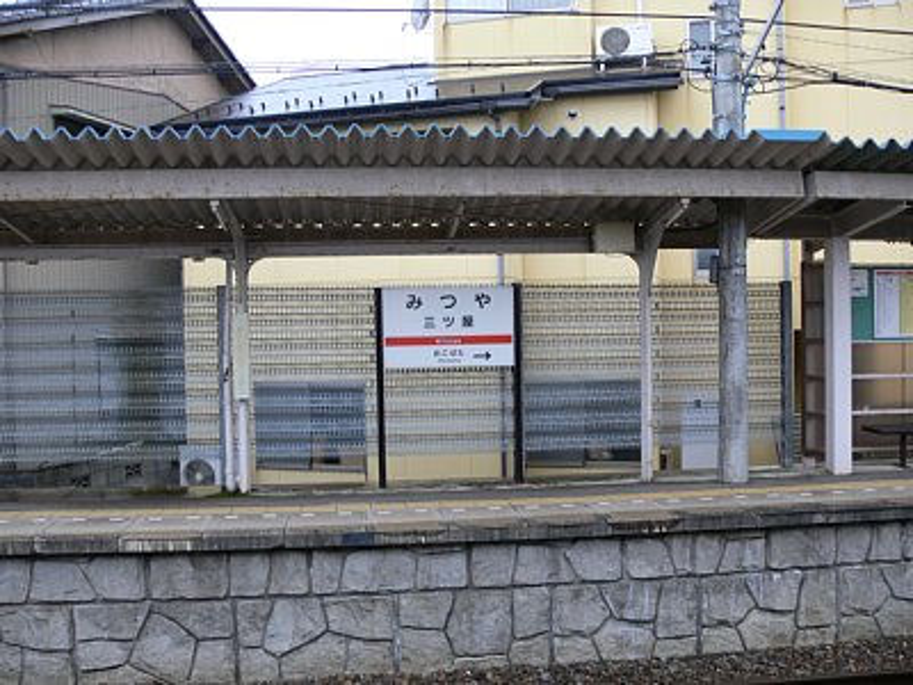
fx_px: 923
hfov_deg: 52.6
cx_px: 456
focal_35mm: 35
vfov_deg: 40.7
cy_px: 342
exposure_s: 1/40
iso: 80
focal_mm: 7.4
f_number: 2.8
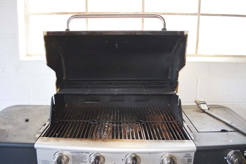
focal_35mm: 30
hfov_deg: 61.9
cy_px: 82
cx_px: 123
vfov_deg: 43.6
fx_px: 205
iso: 400
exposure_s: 1/80
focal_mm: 20
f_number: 3.8
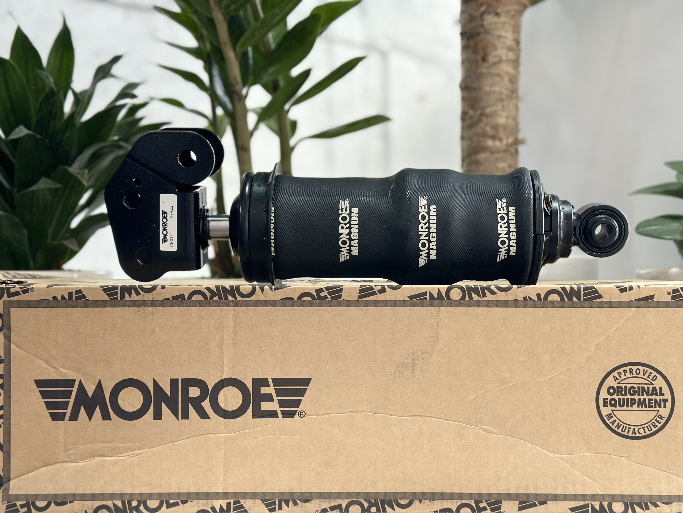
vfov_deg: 30.3
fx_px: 947
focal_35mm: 48
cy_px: 256
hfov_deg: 39.7
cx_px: 342
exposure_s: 1/121
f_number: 1.78
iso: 125
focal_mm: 6.86
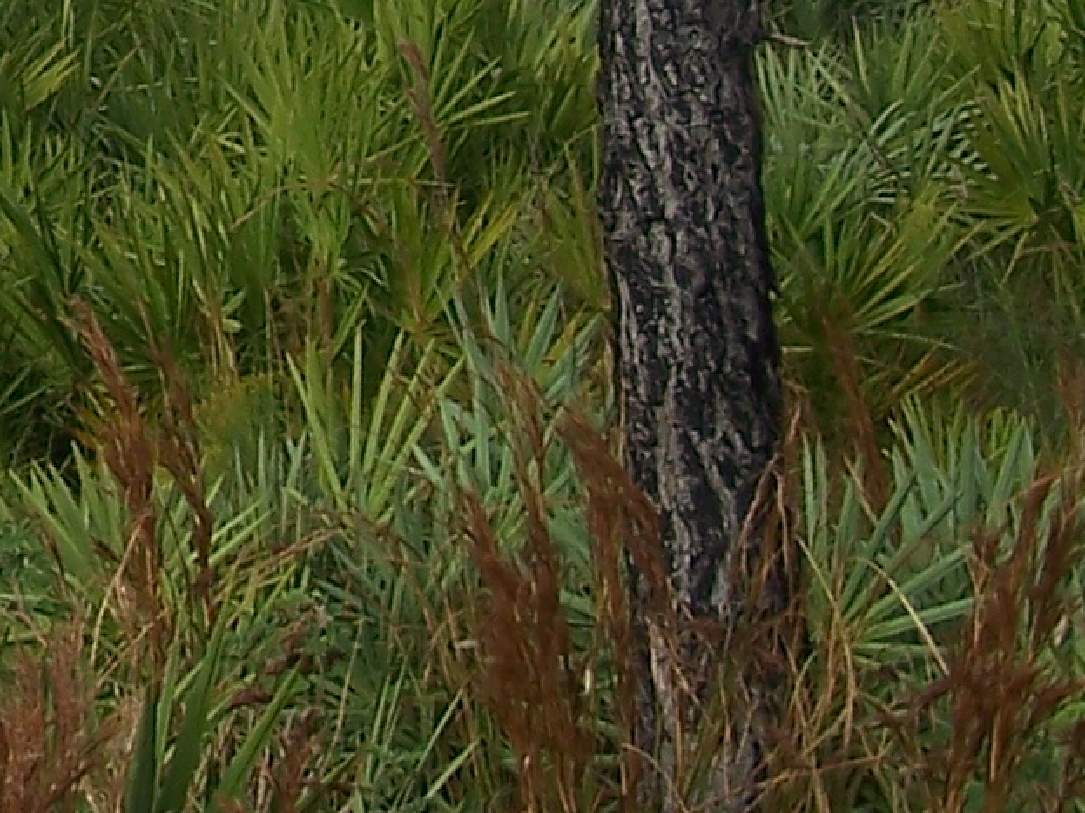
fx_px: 6080
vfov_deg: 7.4
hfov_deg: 9.4
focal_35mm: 194
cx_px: -1257
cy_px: -724
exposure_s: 1/500
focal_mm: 7.8
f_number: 2.8
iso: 64
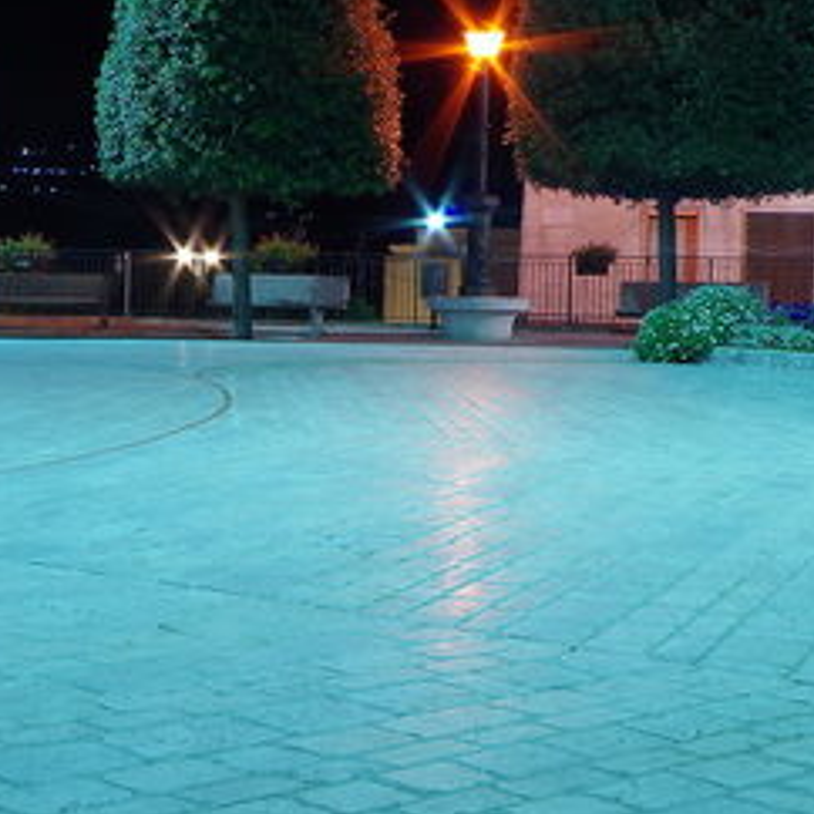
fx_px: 2182
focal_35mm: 82
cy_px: 388
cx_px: 10
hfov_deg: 20.5
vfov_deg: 21.1
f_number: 11
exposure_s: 10
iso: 400
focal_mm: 26.25
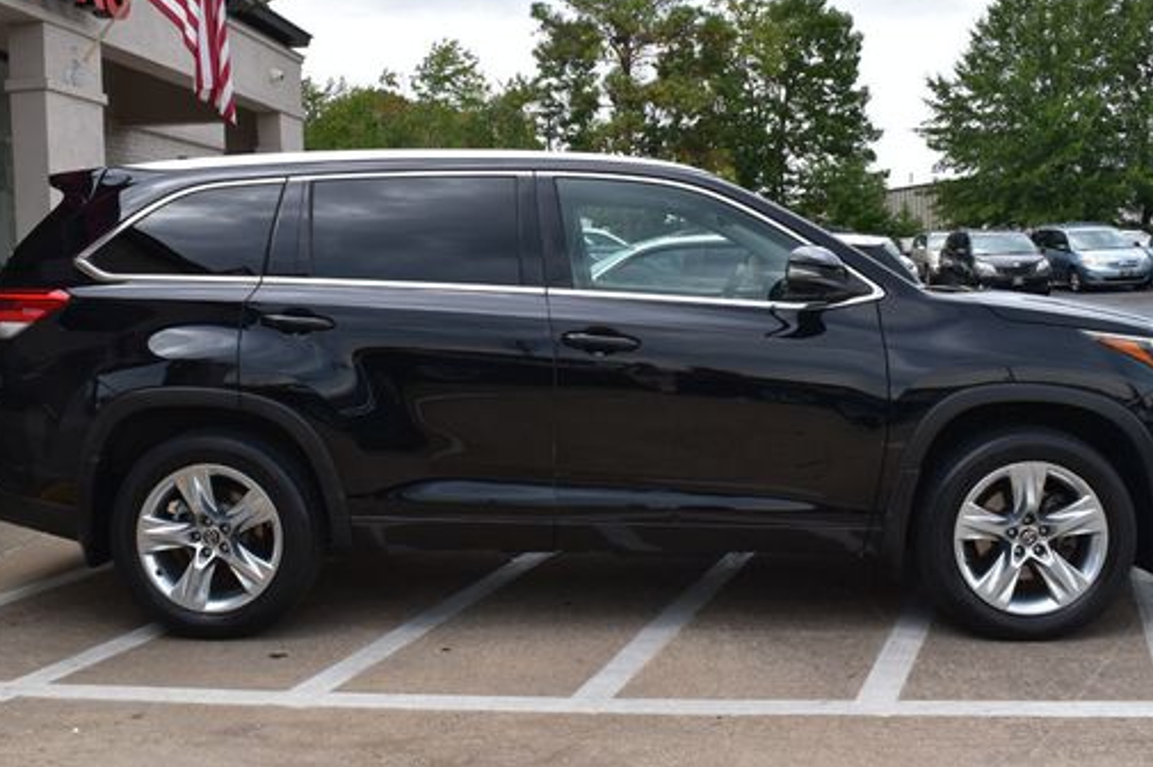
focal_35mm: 38
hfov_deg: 50.7
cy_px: 306
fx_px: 1216
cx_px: 571
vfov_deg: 34.9
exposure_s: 1/250
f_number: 10
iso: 400
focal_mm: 20
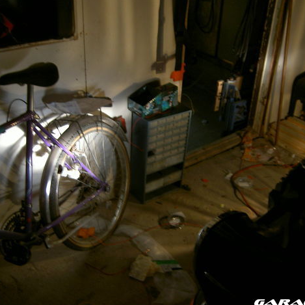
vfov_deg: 40.9
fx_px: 409
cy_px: 153
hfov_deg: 40.9
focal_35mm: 41
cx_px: 157
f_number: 2.8
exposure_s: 1/8
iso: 50
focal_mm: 5.6
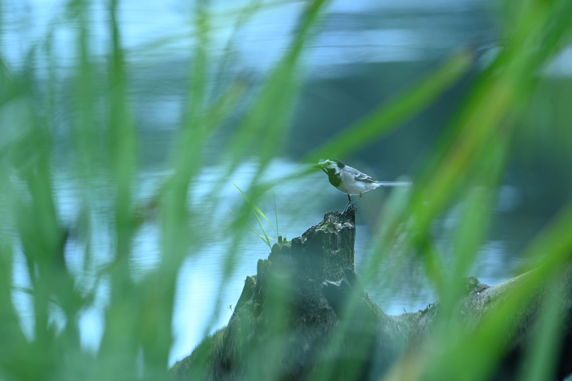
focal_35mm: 500
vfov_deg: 2.7
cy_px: 190
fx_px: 7939
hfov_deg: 4.1
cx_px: 286
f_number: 6.7
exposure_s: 1/100
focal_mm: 500
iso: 180
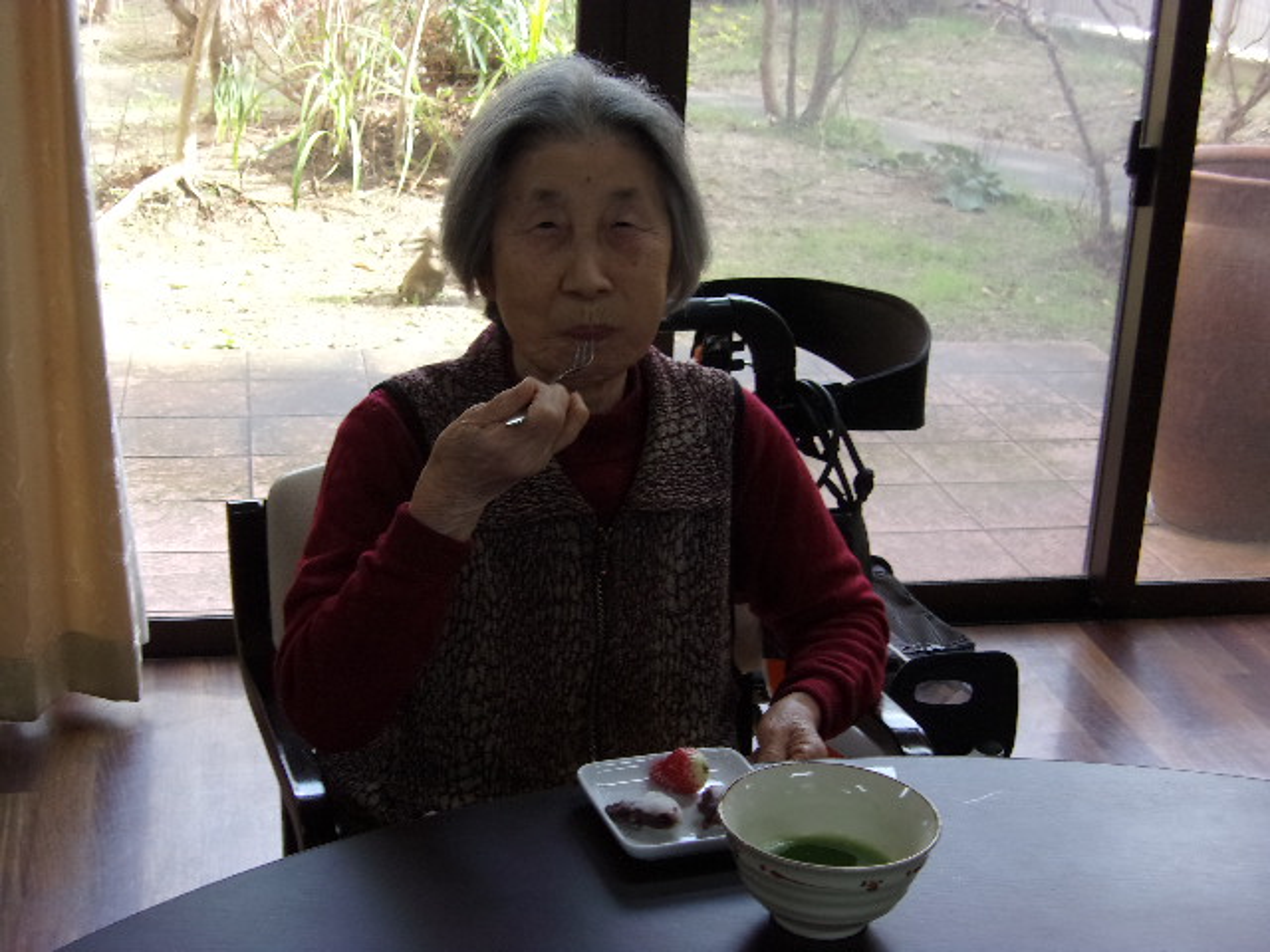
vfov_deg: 27.5
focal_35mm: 53
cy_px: 476
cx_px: 635
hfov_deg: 36.2
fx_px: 1944
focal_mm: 9.4
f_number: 4.2
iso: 172
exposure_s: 1/34
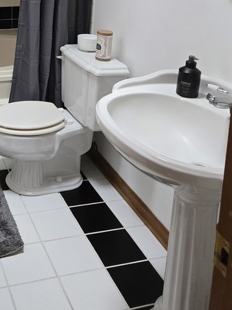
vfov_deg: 35.1
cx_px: 12
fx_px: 447
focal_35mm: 50
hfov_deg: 27.8
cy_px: 9
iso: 800
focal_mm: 5.4
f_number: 1.8
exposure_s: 1/120
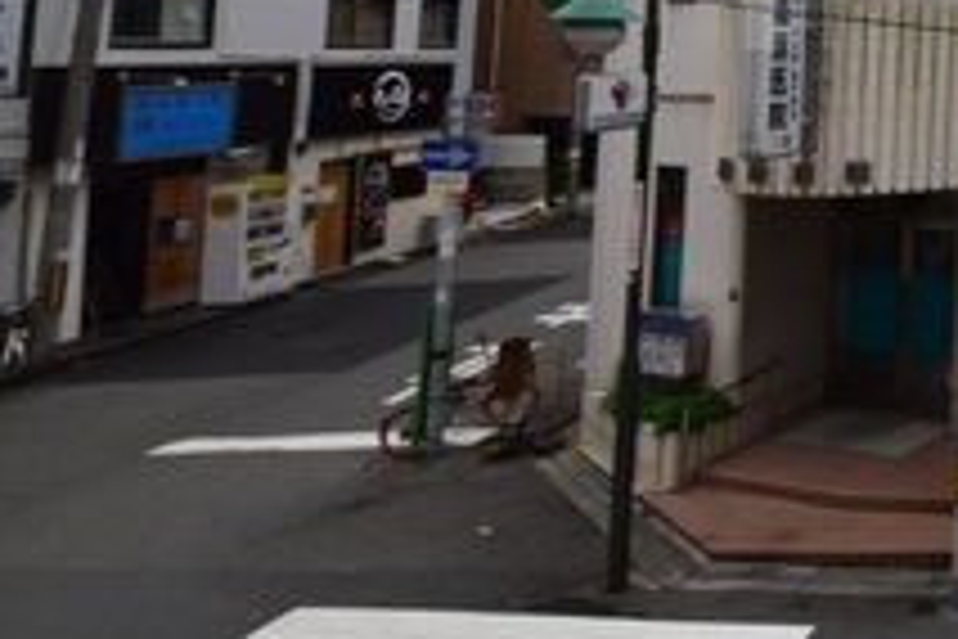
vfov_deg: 33.0
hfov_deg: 32.0
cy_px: -34
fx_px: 958
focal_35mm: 36
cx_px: 1363
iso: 400
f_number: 11
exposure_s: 1/400
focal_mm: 8
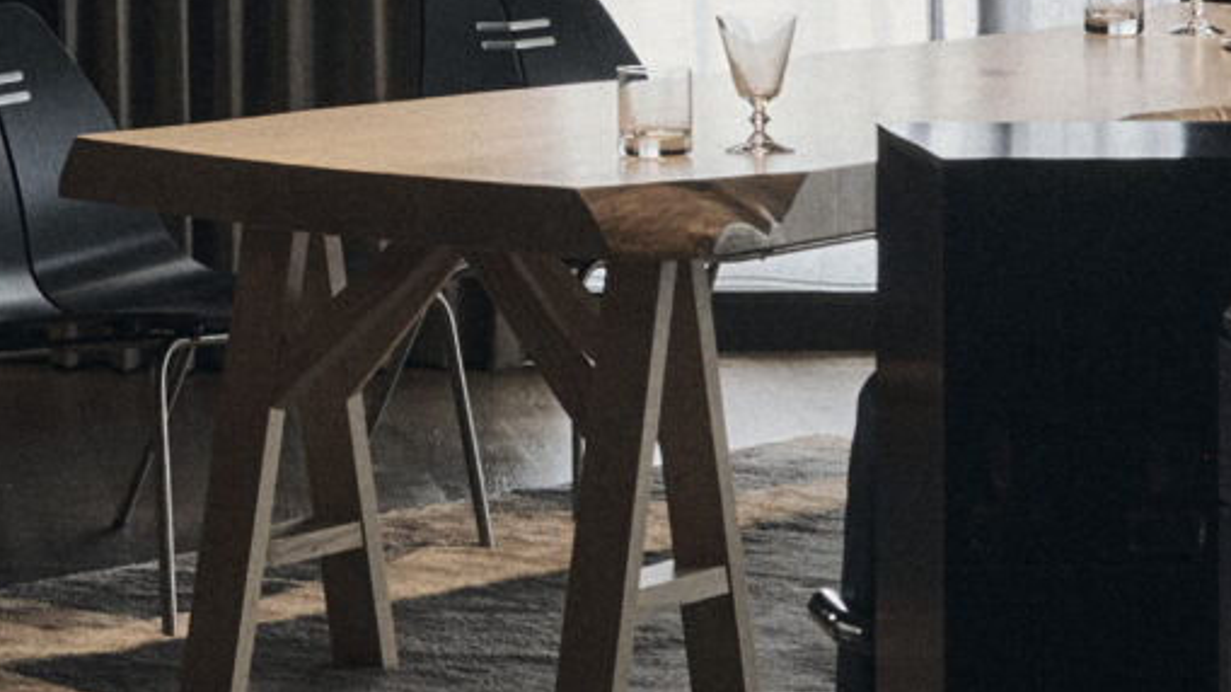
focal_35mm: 177
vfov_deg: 6.8
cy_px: -180
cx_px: -77
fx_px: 5764
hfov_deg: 12.0
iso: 200
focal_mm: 33.5
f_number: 16
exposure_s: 1/1.59
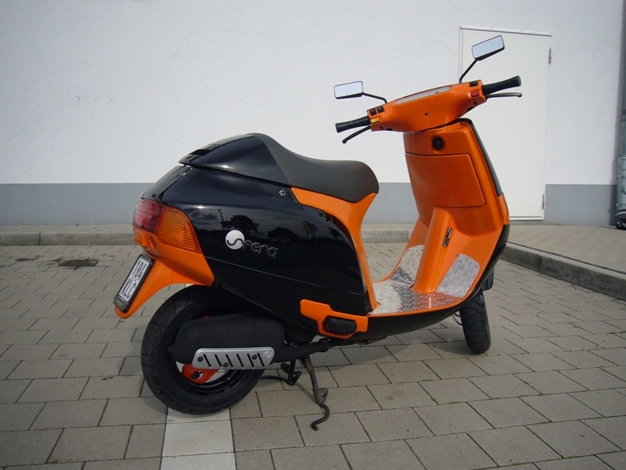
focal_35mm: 30
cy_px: 235
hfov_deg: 60.0
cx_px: 313
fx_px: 543
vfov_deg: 46.8
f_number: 5.6
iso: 80
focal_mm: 4.9
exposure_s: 1/320
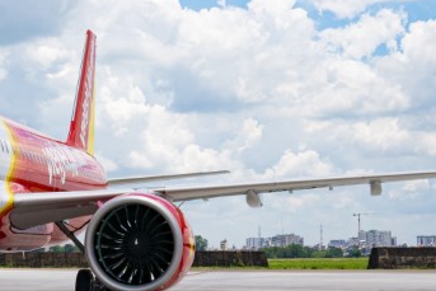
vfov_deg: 13.0
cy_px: 52
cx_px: 41
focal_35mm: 105
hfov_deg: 19.1
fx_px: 1272
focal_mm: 27
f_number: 14
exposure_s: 1/400
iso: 250
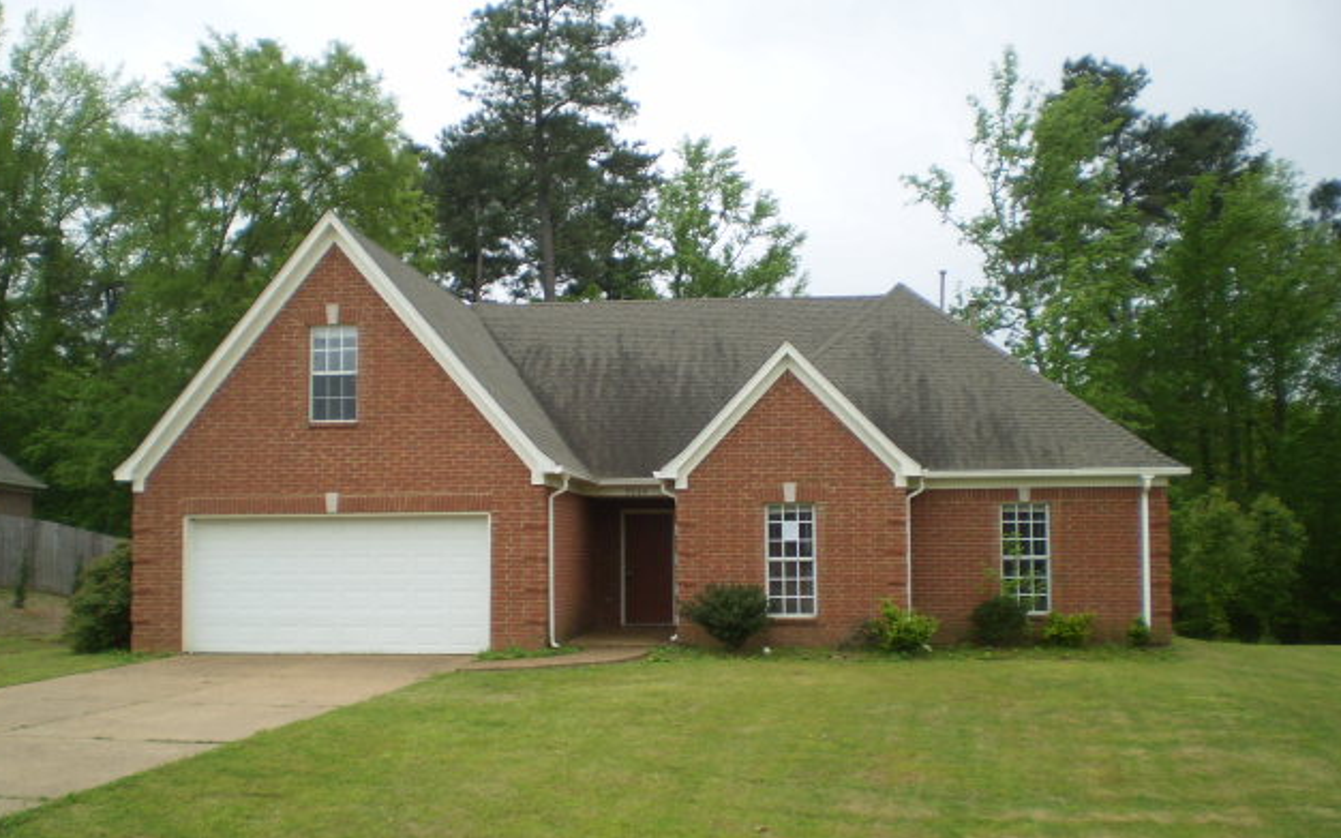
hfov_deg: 50.4
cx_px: 658
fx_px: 1425
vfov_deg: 32.7
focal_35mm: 39
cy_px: 480
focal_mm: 6.3
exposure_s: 1/640
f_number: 3.1
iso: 64
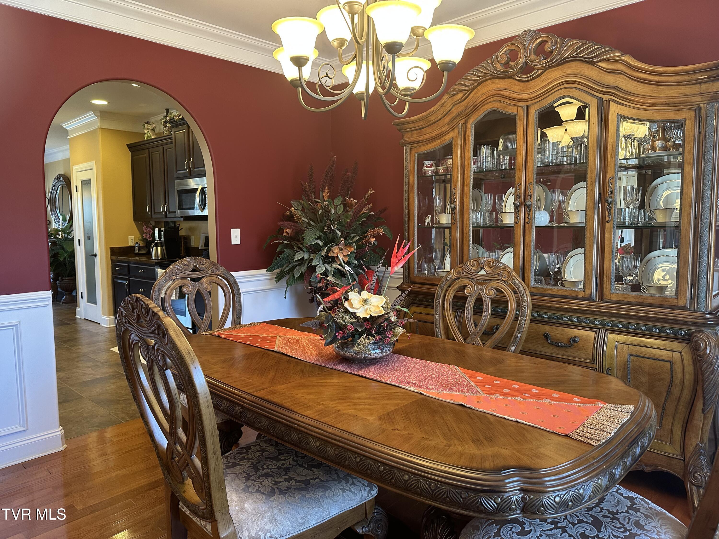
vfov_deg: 56.8
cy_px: 270
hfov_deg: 71.6
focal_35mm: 24
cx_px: 360
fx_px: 498
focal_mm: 6.86
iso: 320
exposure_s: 1/60
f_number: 1.78
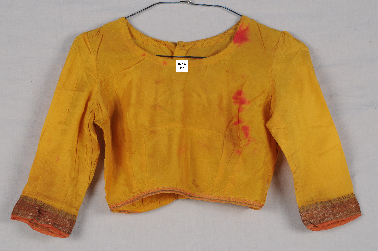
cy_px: 126
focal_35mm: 120
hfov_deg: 17.1
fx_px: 1258
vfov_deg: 11.4
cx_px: 189
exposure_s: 1/8
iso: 400
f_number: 16
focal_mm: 80
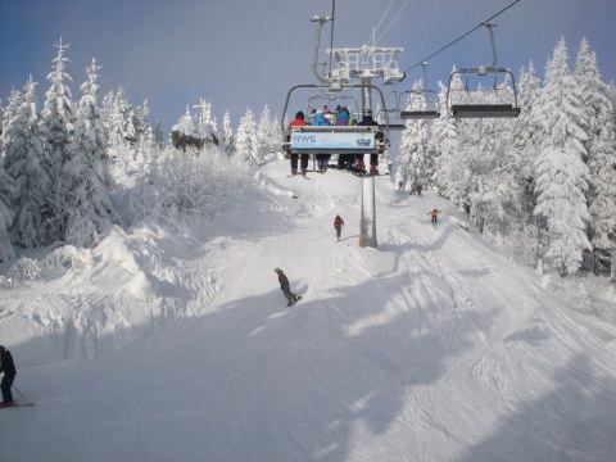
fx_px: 676
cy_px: 231
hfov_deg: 49.0
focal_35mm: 38
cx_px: 308
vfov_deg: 37.7
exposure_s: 1/500
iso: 80
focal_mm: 6.3
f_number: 8.4
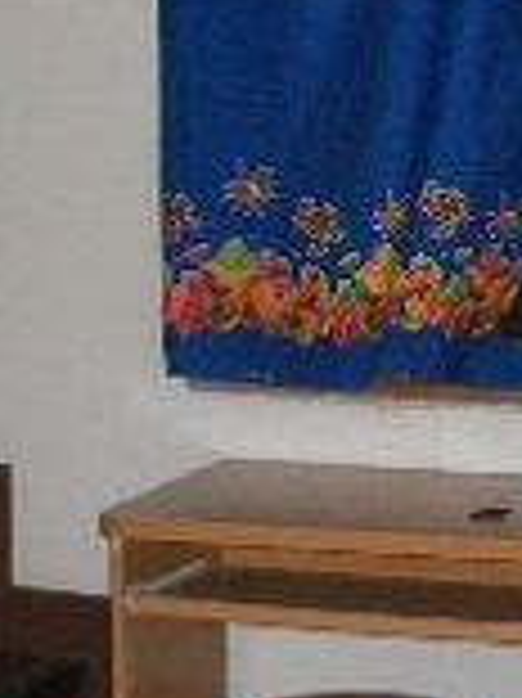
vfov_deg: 13.4
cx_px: 378
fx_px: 2960
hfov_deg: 10.1
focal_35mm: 147
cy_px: 349
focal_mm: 5.8
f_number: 2.6
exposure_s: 1/60
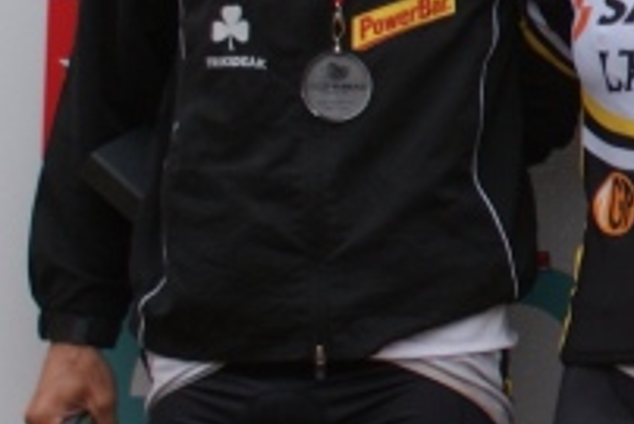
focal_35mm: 267
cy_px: 265
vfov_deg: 5.2
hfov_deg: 7.4
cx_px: 1290
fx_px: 4697
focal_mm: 35
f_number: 5.6
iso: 100
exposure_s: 1/60
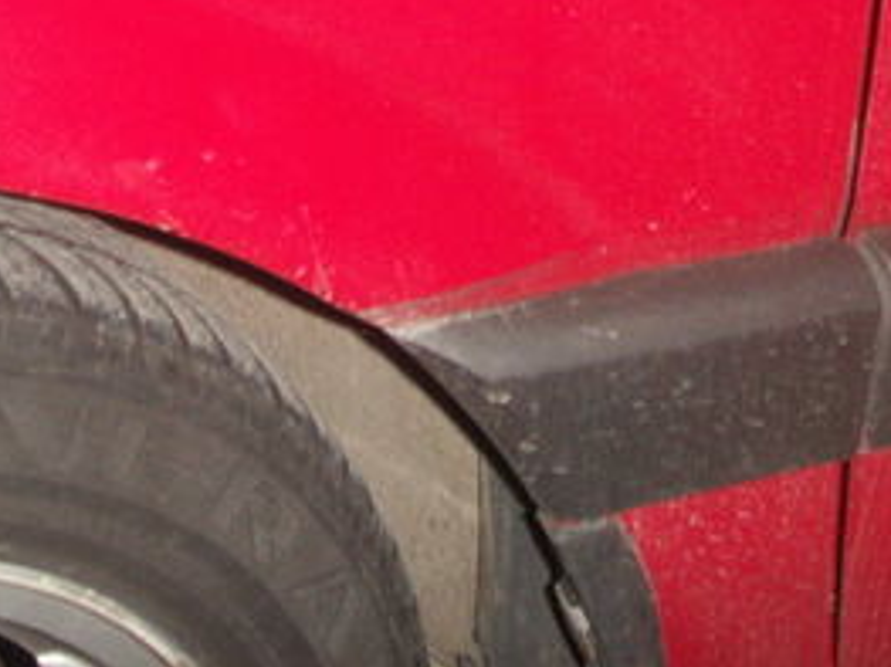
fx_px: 2316
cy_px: -142
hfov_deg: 21.7
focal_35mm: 90
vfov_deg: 15.8
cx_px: 579
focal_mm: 7.7
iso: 160
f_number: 3.5
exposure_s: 1/40
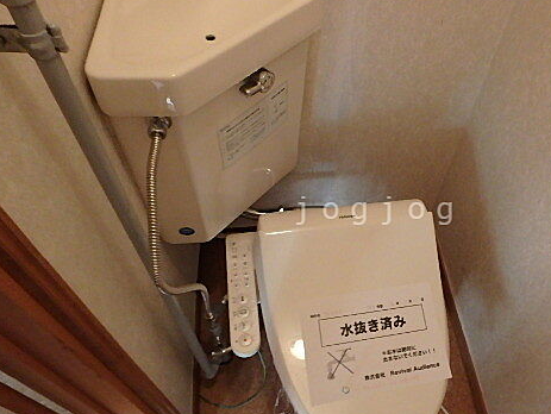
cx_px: 377
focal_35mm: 29
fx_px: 462
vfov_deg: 48.3
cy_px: 211
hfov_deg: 59.8
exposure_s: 1/30
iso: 640
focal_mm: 3.7
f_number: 3.5
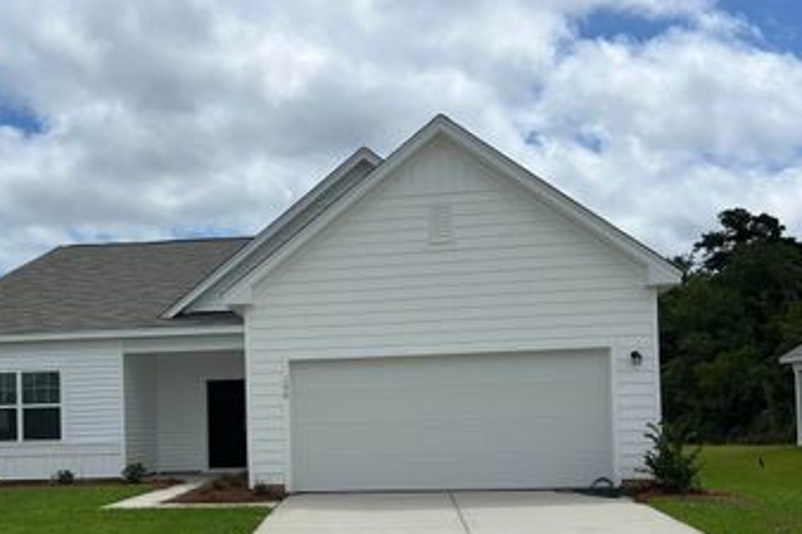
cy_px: 402
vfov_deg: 32.7
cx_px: 294
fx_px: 891
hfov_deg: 48.0
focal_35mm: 40
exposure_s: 1/10309
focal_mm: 5.7
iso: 50
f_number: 1.5
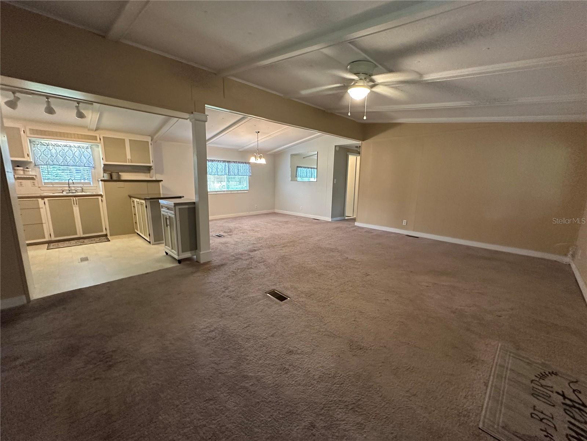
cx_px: 294
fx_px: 237
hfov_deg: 102.1
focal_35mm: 14
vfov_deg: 85.7
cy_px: 220
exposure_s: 1/60
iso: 400
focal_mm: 2.22
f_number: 2.2
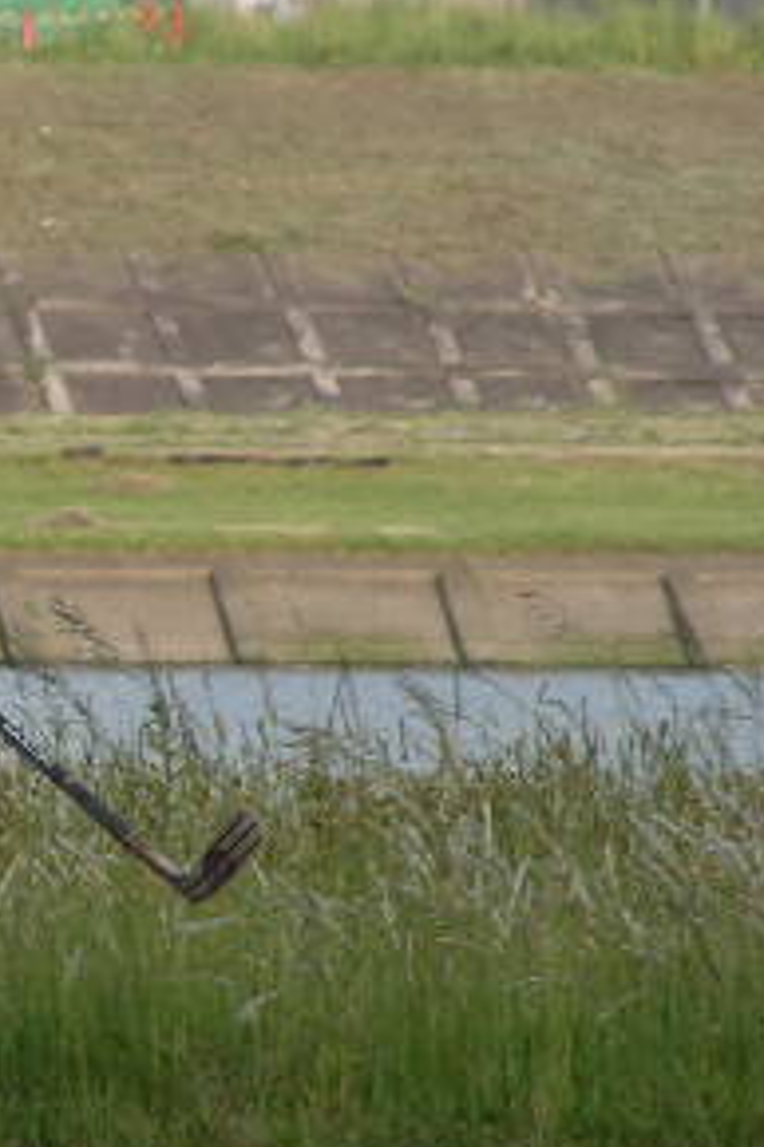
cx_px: -356
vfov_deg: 3.3
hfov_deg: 2.2
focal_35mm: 618
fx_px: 19695
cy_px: 728
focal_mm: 44.8
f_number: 4
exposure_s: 1/206
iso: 50
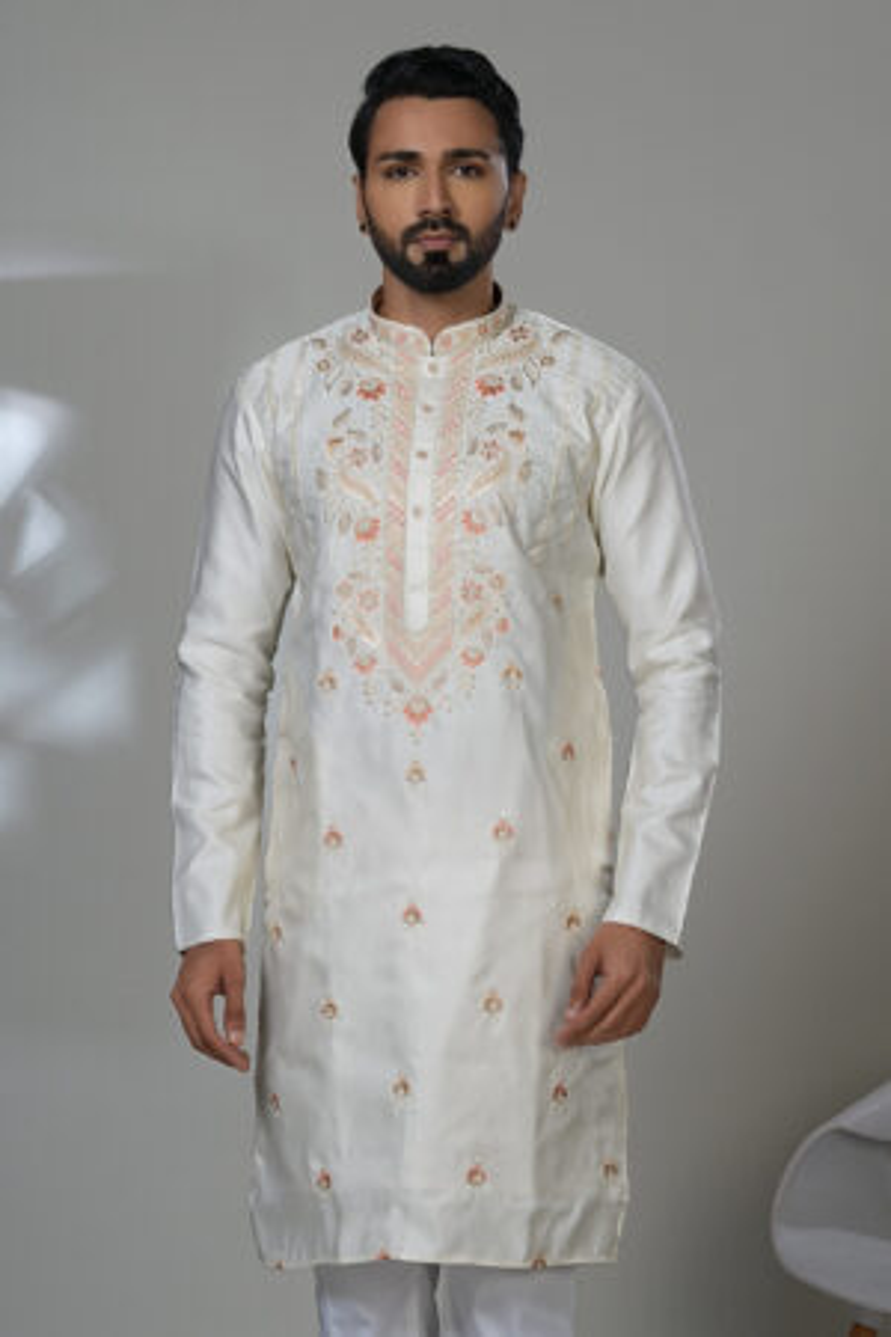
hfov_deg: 10.8
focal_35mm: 127
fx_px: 4715
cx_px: 446
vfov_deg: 16.1
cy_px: 668
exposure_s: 1/160
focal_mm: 85
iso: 125
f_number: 10
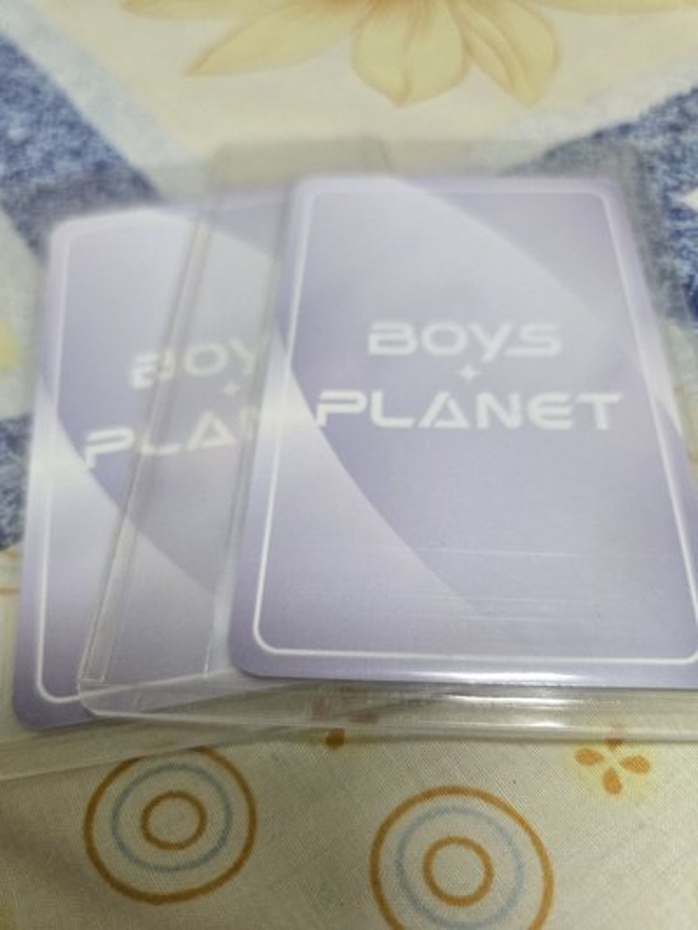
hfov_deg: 58.9
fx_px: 618
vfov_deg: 73.9
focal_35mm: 23
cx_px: 349
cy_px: 465
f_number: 1.8
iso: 400
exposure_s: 1/120
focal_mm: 5.4
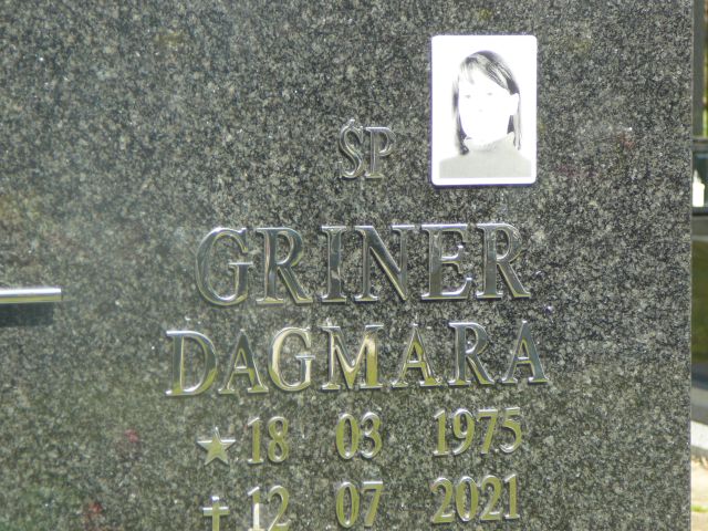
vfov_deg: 9.2
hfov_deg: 12.3
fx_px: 3293
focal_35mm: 161
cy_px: 266
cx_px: 354
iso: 80
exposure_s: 1/200
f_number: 4
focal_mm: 23.9
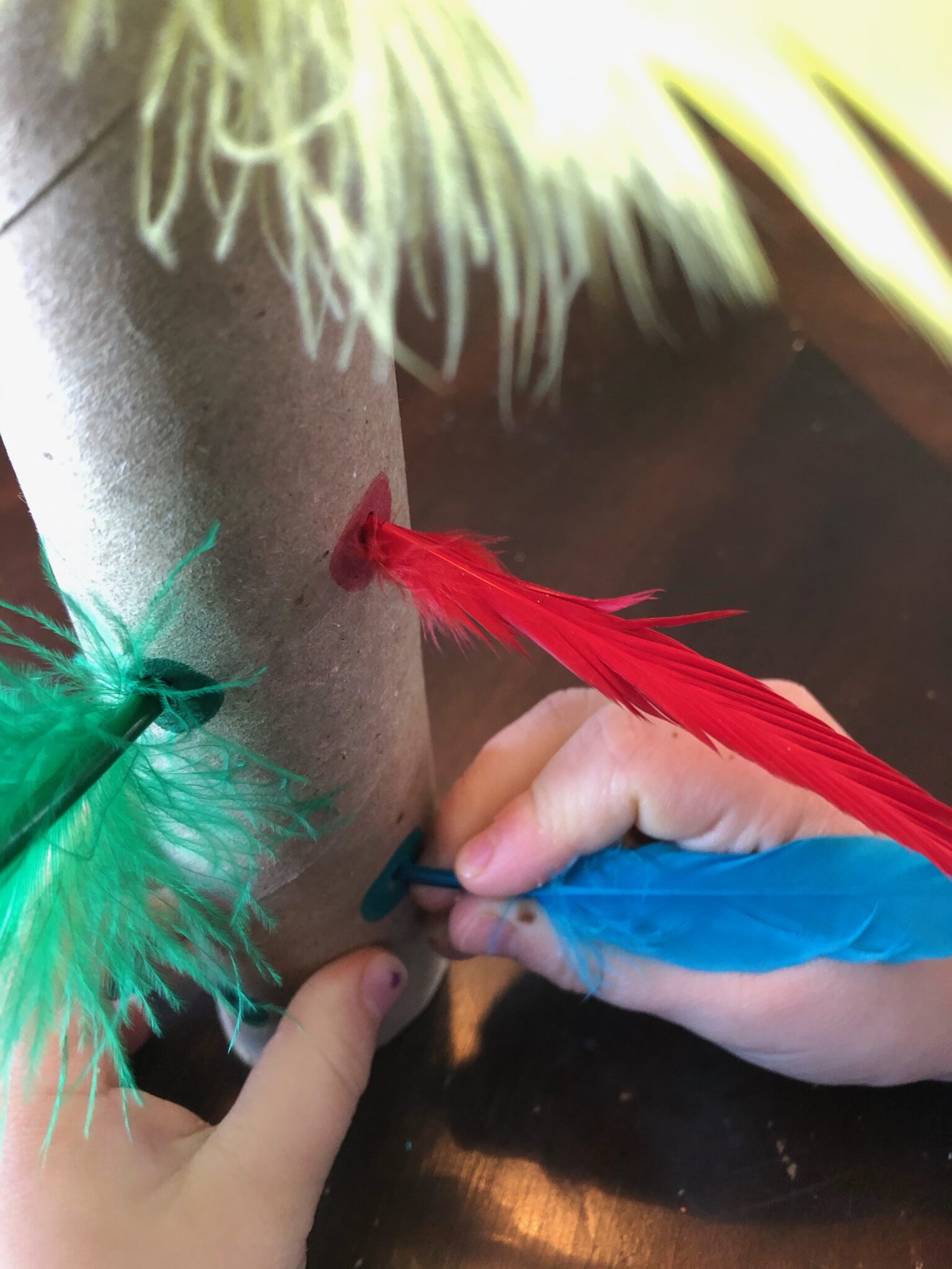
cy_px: 634
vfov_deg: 63.4
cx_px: 476
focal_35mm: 28
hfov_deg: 49.7
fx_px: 1027
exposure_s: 1/15
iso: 64
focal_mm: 3.99
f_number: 1.8
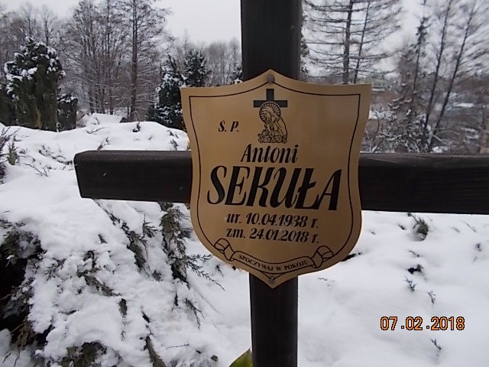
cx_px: 244
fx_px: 367
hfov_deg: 67.3
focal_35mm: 26
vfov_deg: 53.1
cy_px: 184
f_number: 3.2
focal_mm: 4.6
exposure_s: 1/500
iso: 80
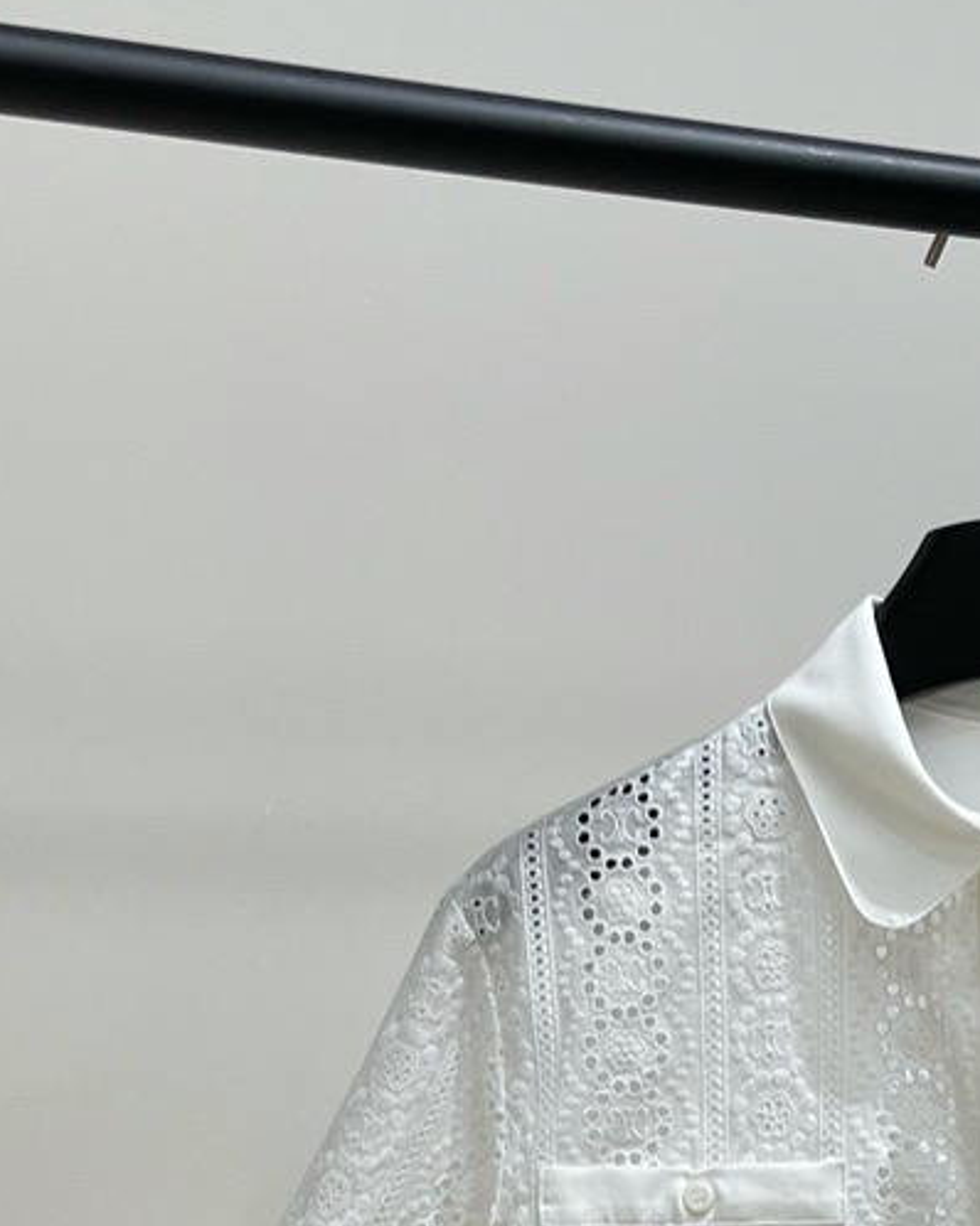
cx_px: 1014
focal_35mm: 87
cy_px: 1478
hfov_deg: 17.2
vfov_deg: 20.5
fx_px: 3156
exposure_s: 1/121
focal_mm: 5.1
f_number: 1.6
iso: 32
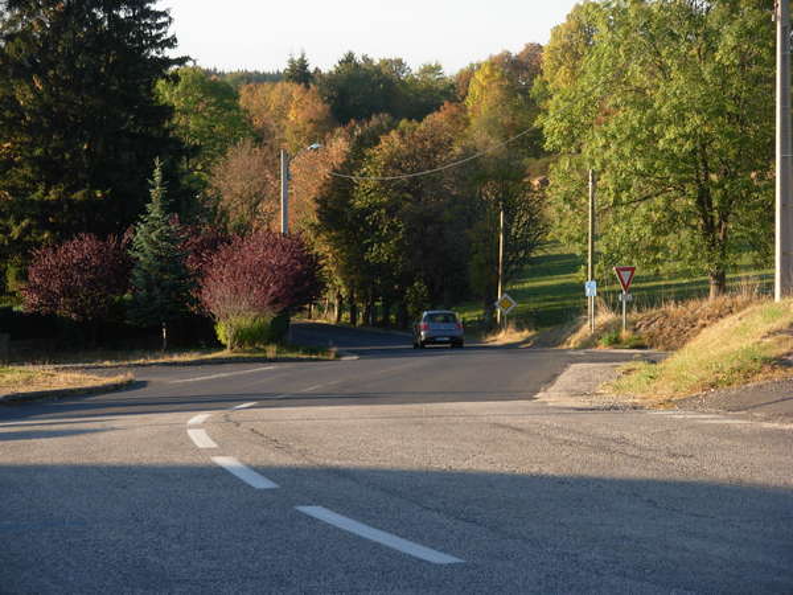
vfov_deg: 11.2
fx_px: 3024
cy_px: 298
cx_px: 396
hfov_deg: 14.9
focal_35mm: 132
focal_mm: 21.8
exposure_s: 1/157
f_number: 4.4
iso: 79
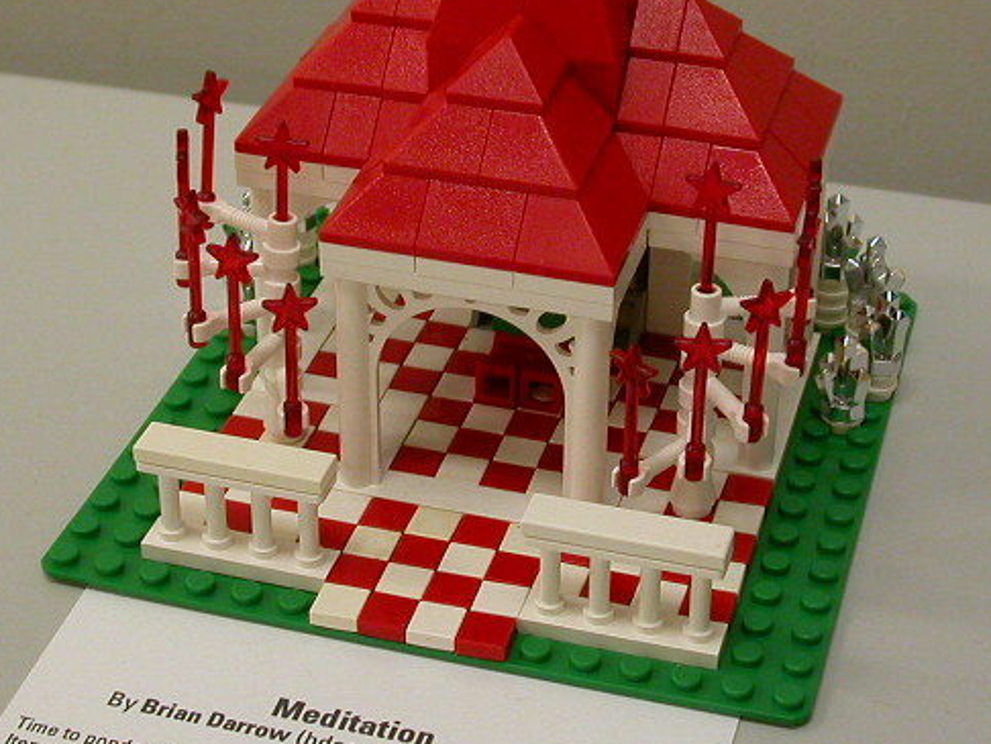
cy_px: 300
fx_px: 2291
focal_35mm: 80
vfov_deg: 18.4
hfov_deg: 24.4
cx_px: 491
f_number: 2.6
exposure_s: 1/24.4
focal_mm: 7.85
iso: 100
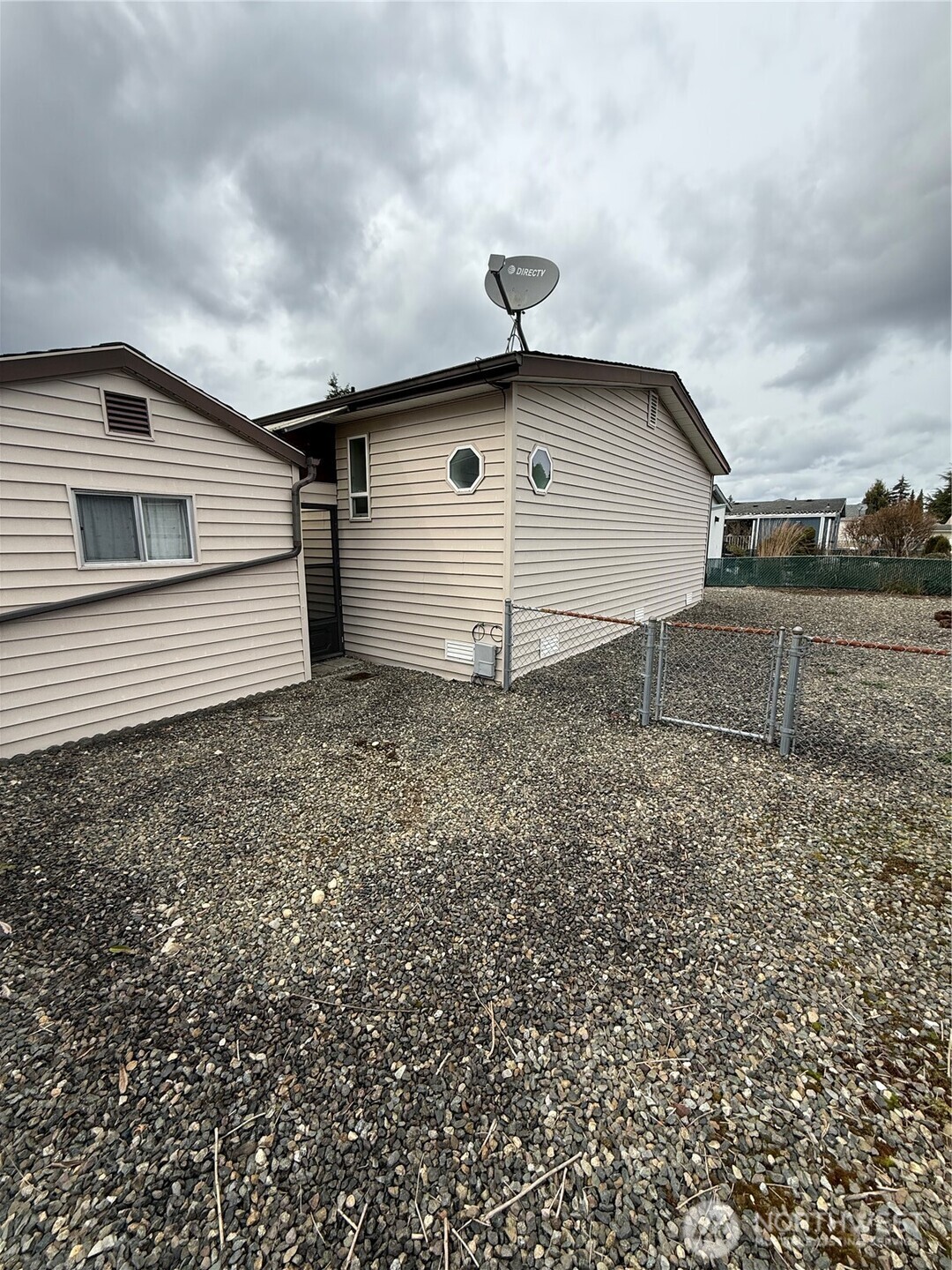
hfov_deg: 85.7
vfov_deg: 102.1
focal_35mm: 14
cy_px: 635
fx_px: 513
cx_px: 476
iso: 50
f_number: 2.2
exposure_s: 1/901
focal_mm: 2.22
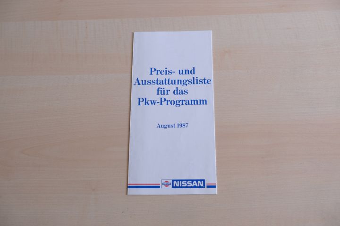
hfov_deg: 48.5
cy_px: 113
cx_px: 170
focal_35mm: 40
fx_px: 378
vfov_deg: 33.4
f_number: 3.2
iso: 250
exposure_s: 1/60
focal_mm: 26.5
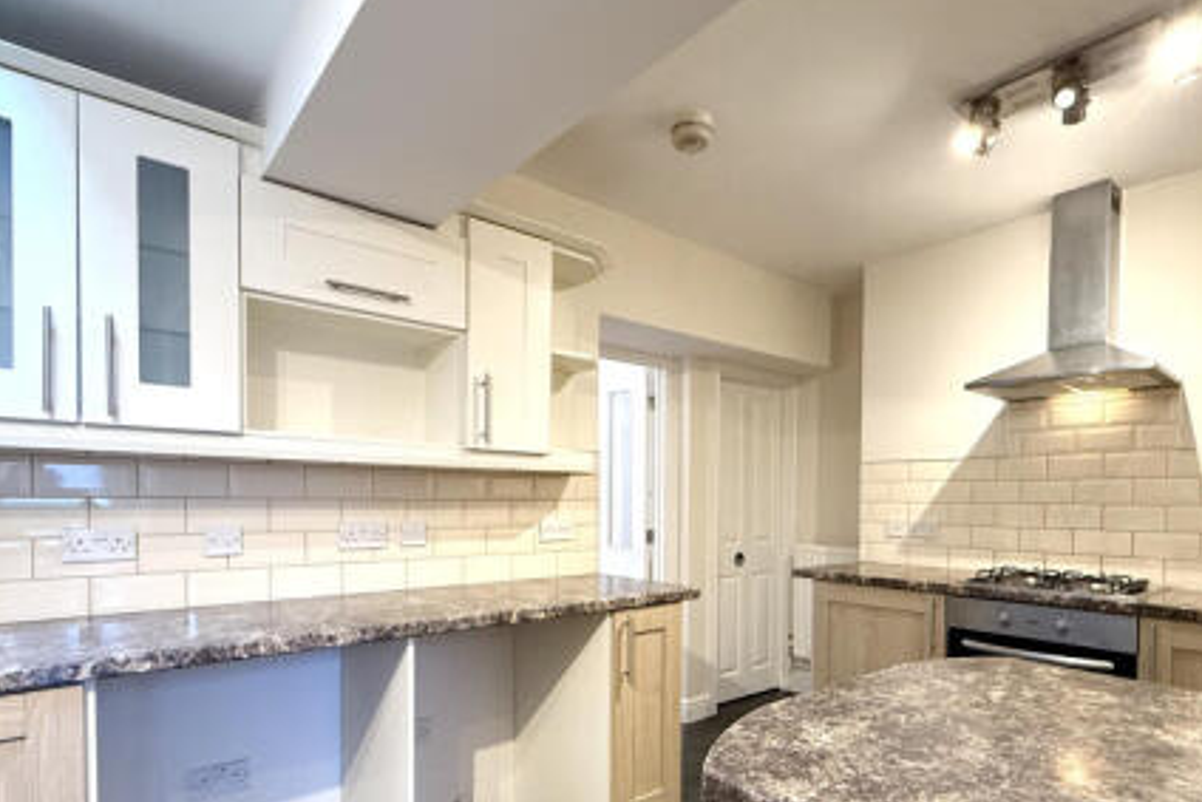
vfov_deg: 60.9
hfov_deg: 83.7
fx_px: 668
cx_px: 662
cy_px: 517
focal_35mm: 20
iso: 250
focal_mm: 2.22
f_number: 2.2
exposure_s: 1/50
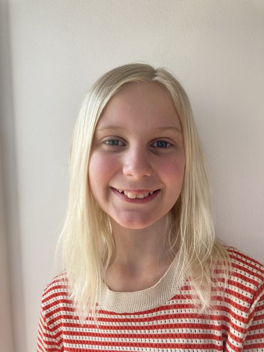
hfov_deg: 49.7
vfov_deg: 63.4
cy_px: 176
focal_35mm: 28
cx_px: 132
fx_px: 285
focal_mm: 3.99
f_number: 1.8
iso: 20
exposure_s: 1/124
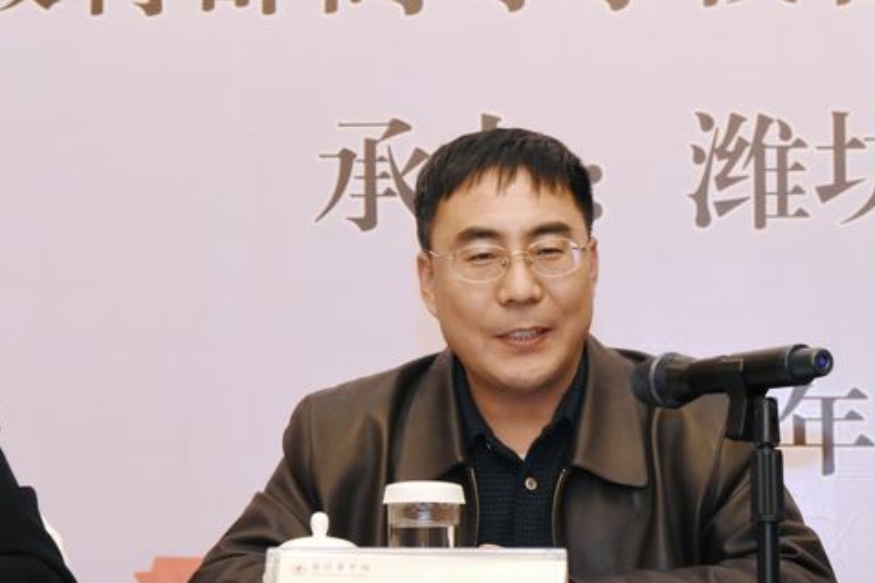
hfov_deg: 15.5
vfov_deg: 10.4
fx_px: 3208
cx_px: 503
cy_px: 323
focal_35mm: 132
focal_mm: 70
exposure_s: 1/50
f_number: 8
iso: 1600
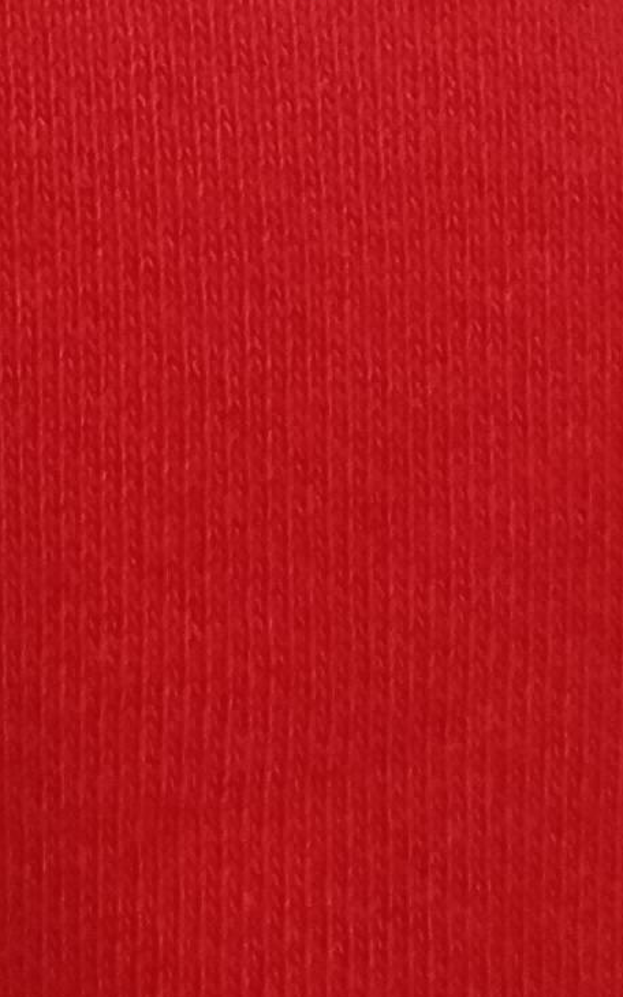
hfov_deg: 8.2
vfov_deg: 12.0
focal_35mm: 157
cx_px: -329
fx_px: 4267
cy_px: -940
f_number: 1.8
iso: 189
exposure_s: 1/100
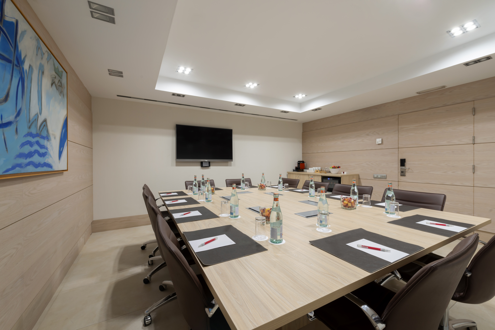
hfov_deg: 100.4
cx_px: 248
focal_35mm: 15
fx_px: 206
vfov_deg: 77.4
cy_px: 165
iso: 200
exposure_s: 1/2
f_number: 11
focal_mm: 15
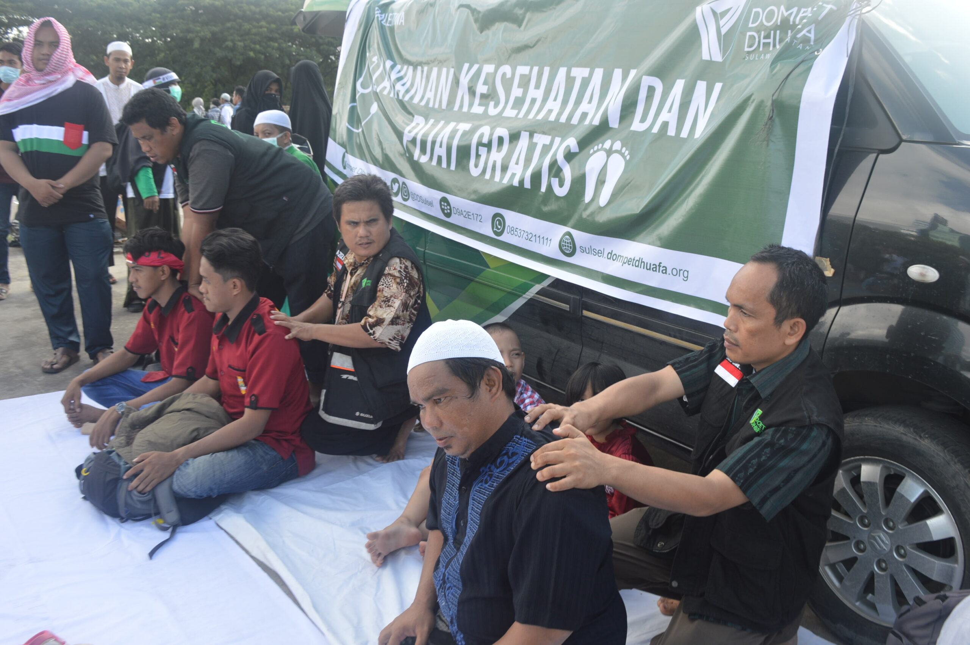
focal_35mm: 36
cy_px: 322
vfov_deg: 36.8
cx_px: 485
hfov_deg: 53.2
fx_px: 969
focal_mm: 24
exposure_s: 1/125
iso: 125
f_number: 5.6
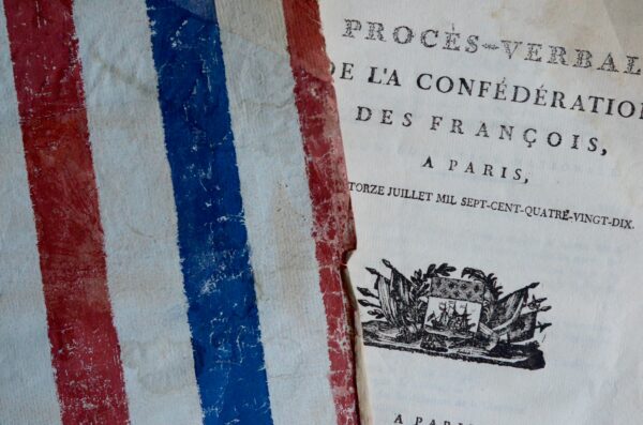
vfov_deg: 15.1
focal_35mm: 90
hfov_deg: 22.7
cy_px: 212
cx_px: 322
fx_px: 1604
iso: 4000
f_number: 4
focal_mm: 60
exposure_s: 1/250
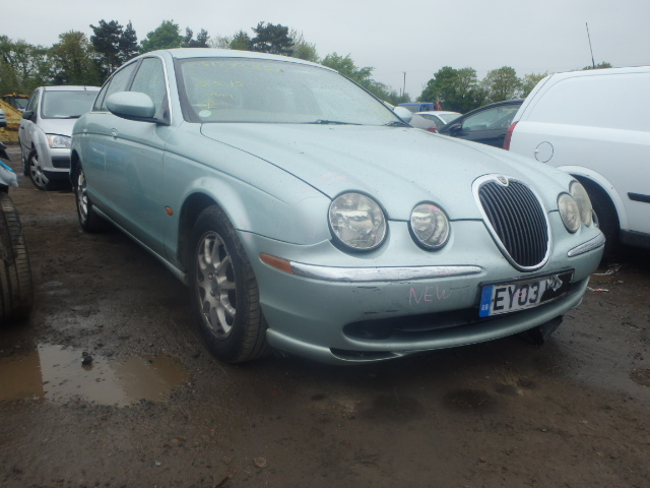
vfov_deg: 49.7
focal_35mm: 28
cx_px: 325
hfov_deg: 63.4
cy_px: 244
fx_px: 526
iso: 125
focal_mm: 5
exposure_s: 1/250
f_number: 3.9
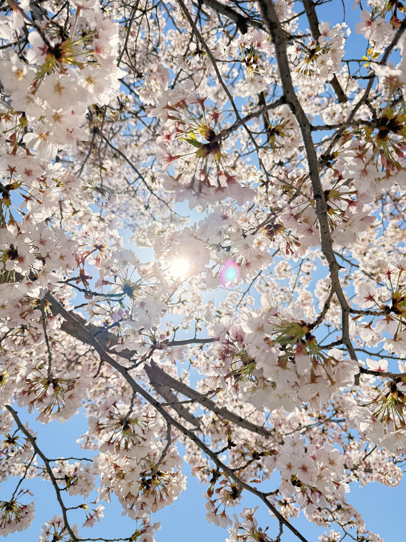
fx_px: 375
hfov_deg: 56.8
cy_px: 271
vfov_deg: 71.6
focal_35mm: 24
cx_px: 203
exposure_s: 1/3425
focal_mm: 6.76
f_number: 1.78
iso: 100
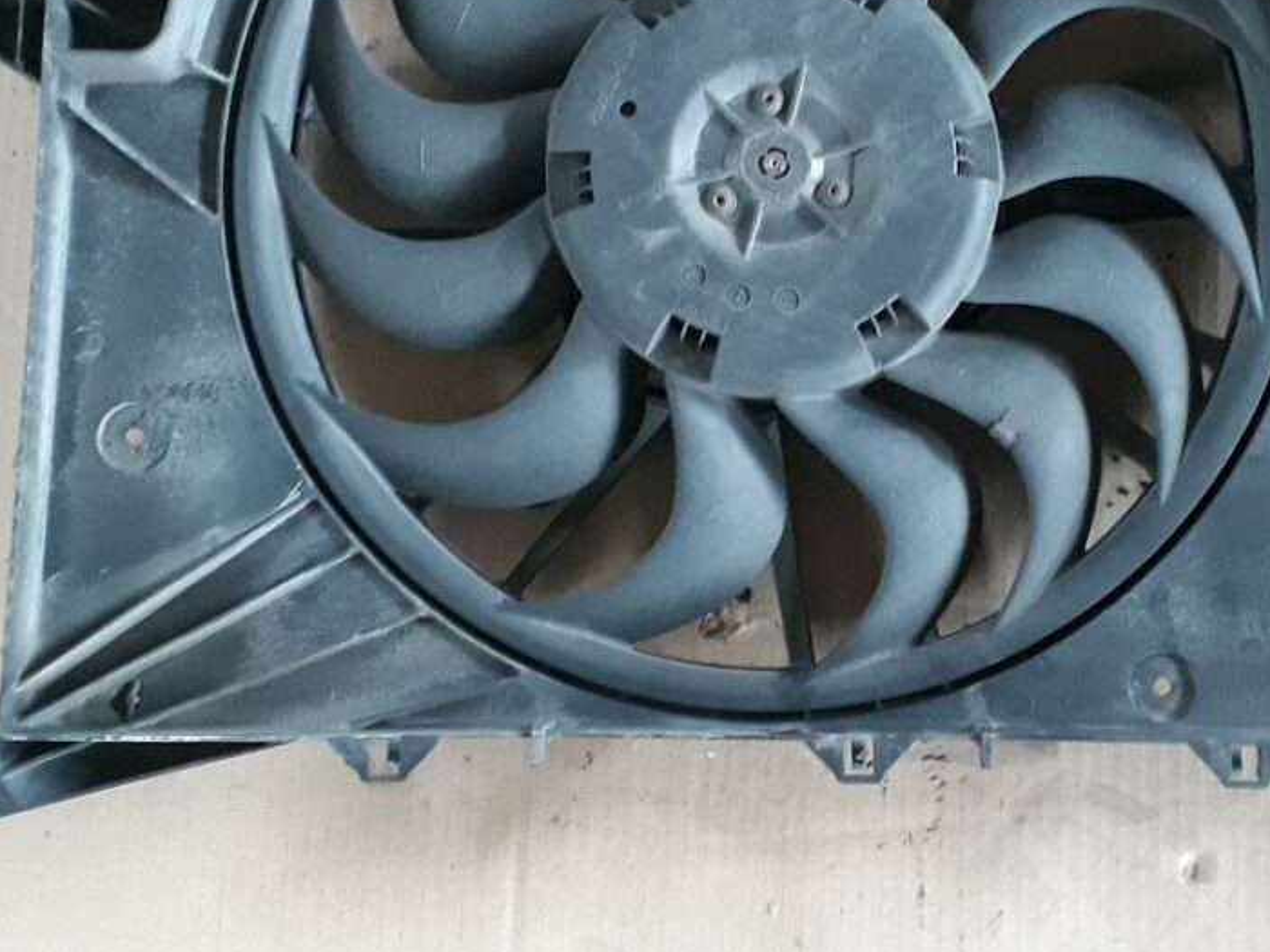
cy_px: 317
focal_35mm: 54
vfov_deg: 26.9
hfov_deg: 35.3
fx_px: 1981
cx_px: 804
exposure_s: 1/17
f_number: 1.9
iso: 400
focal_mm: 3.6
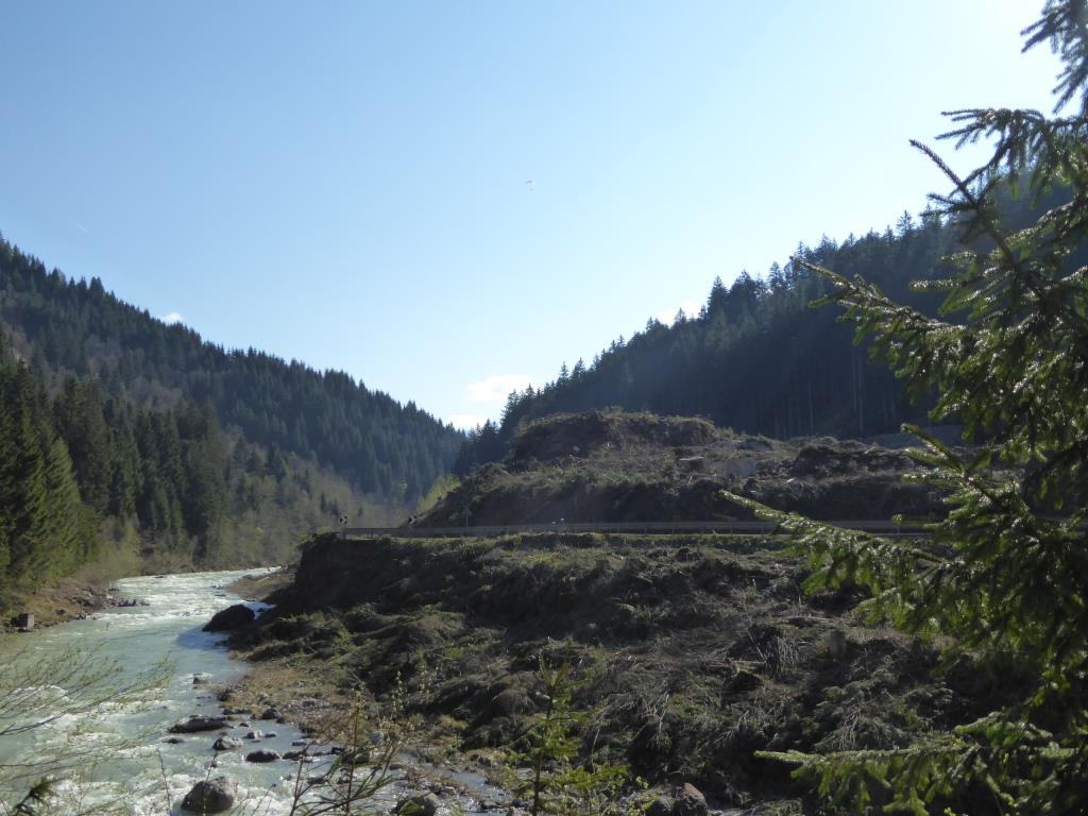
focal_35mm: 32
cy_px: 408
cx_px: 544
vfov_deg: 44.2
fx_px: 1006
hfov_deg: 56.8
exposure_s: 1/1000
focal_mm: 5.4
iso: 160
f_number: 3.5
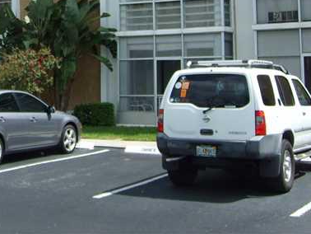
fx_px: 665
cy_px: -12
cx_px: 28
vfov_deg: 19.2
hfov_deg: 25.5
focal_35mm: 74
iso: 50
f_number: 2.8
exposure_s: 1/1000
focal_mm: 5.8
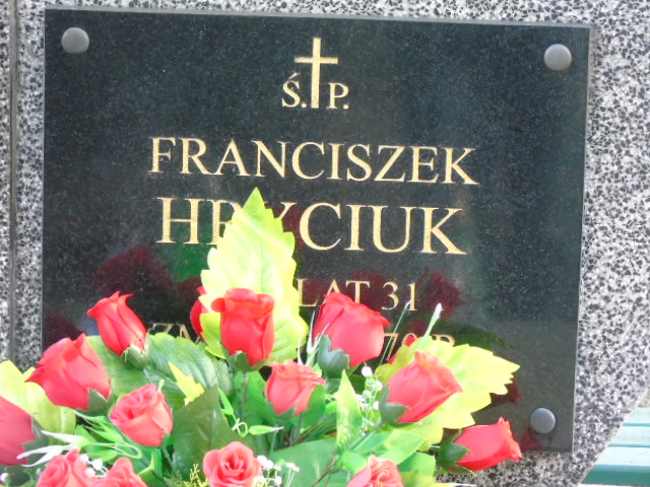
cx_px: 325
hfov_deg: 12.2
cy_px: 244
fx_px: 3042
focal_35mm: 162
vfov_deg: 9.2
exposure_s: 1/60
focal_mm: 29
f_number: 4.9
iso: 800
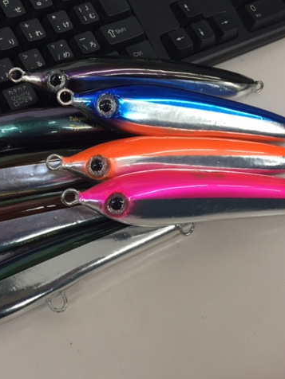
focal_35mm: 39
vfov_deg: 47.9
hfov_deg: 36.4
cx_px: 92
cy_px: 190
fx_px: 428
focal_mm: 4.15
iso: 32
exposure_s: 1/30
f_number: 2.2
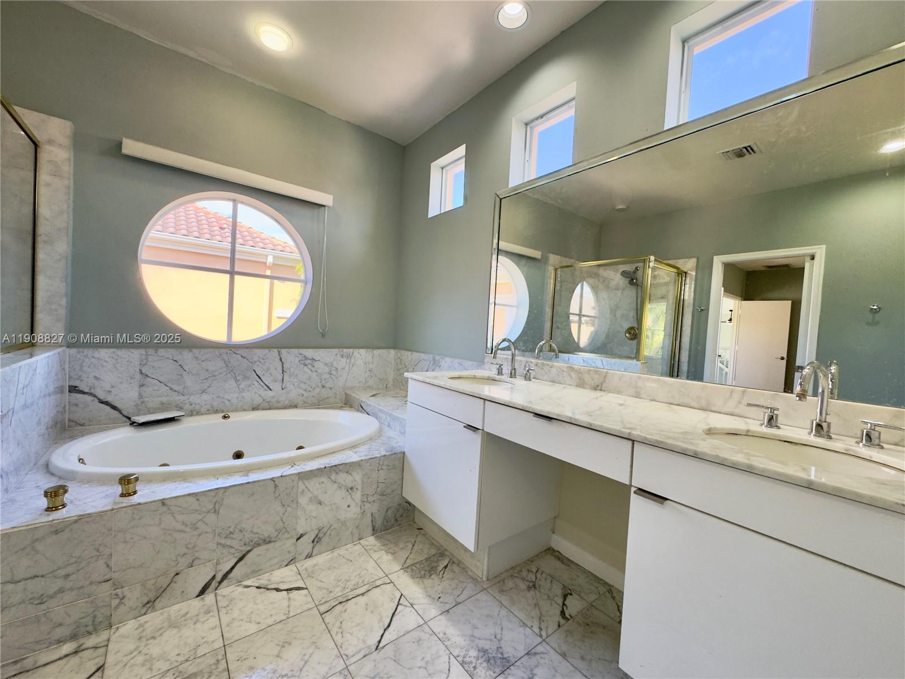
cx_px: 452
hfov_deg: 102.1
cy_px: 340
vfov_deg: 85.7
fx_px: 366
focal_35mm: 14
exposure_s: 1/120
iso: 160
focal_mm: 2.22
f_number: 2.2
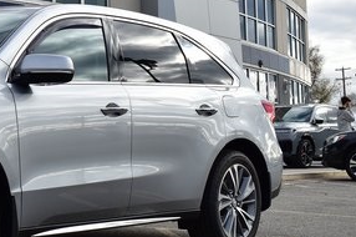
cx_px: -34
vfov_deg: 16.1
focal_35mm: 84
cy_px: 64
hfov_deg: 22.8
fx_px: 831
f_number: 7.1
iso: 100
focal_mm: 25
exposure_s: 1/200
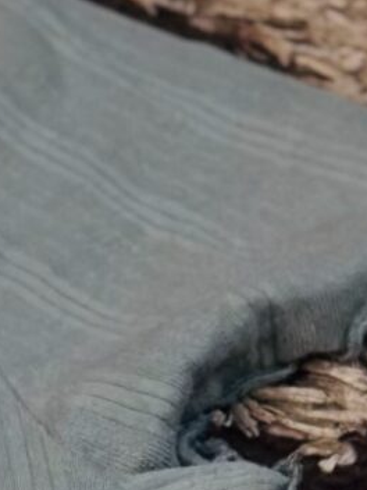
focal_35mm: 349
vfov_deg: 5.6
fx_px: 4933
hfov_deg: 4.1
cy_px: 821
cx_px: -819
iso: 80
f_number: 1.78
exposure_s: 1/303
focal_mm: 6.86
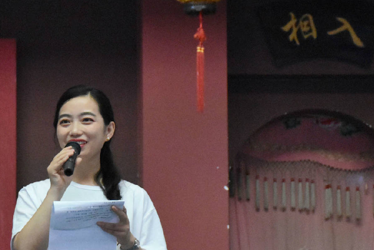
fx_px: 1943
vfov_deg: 7.3
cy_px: 202
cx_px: 58
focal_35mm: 187
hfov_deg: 10.9
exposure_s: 1/125
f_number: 5
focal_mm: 70
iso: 7200
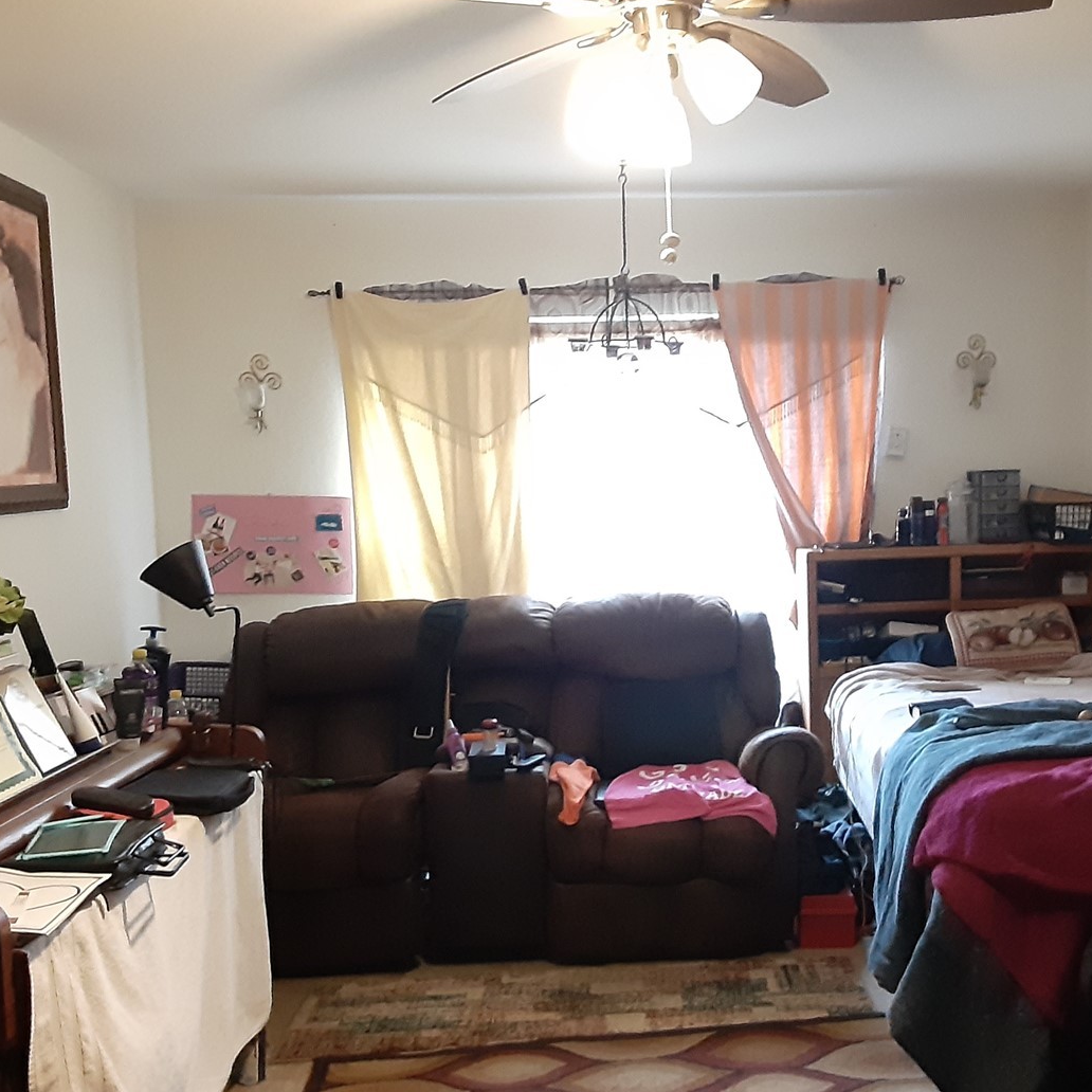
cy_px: 609
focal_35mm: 37
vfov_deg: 44.8
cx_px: 708
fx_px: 1321
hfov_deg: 44.4
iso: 500
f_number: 1.9
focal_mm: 2.91
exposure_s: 1/24
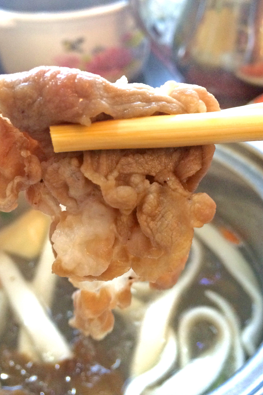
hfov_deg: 36.8
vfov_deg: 53.1
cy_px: 193
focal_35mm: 36
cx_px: 111
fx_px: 395
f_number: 2.2
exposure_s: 1/33
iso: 160
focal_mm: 4.15
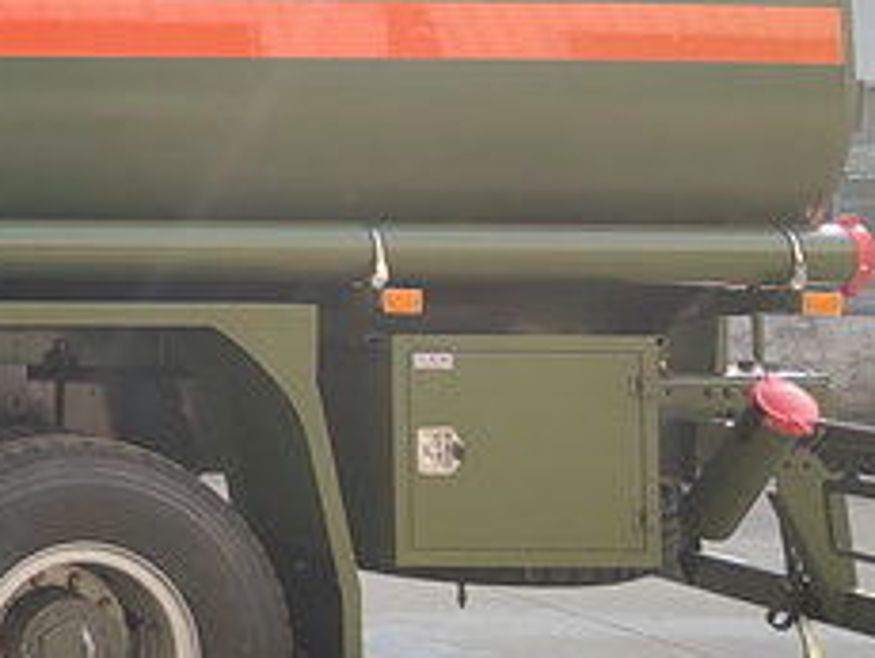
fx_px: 2024
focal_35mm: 80
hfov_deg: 21.1
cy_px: 228
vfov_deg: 18.4
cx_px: -392
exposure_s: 1/744
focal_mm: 5.52
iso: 222
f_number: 1.9
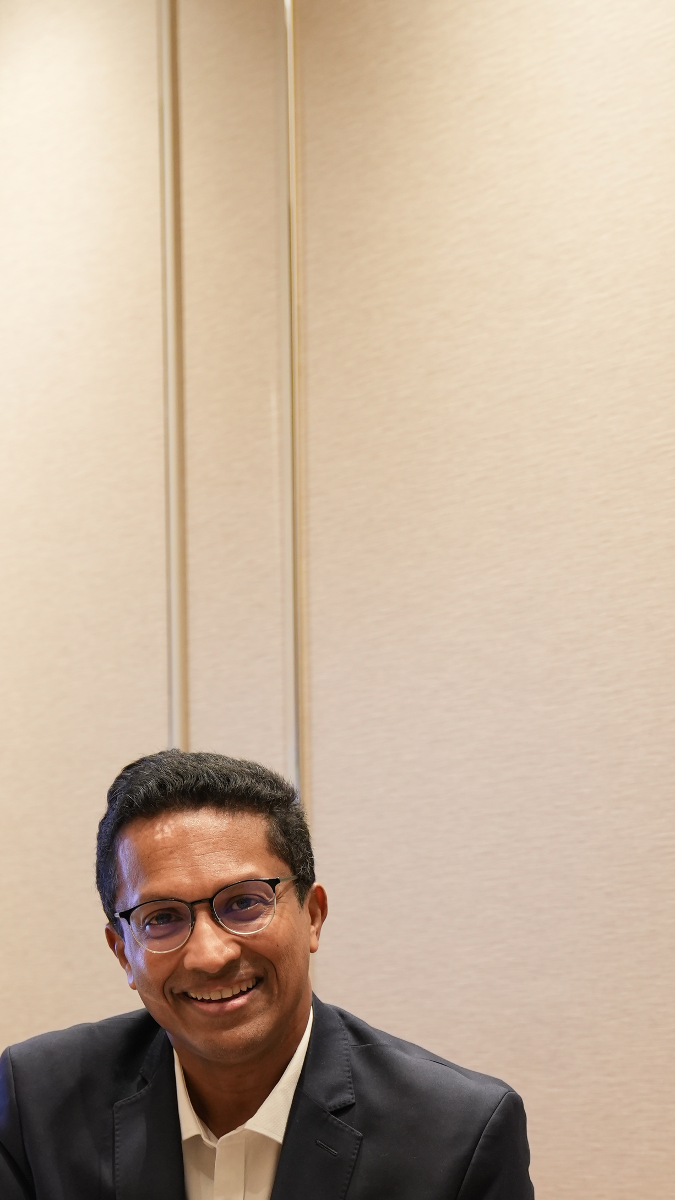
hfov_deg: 15.1
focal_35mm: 80
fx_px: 2546
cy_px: 1146
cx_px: 342
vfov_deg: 25.5
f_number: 2.8
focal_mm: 37
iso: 1000
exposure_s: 1/40
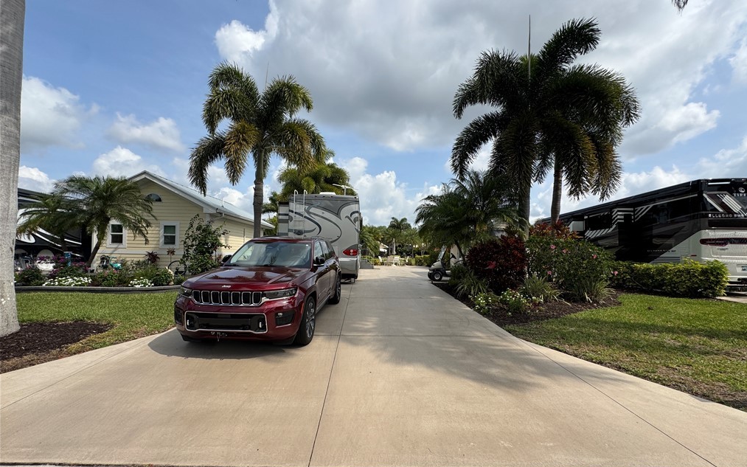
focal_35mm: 15
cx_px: 377
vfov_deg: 74.7
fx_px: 305
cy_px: 248
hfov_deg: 101.5
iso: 50
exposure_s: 1/1832
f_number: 2.2
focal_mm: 2.22
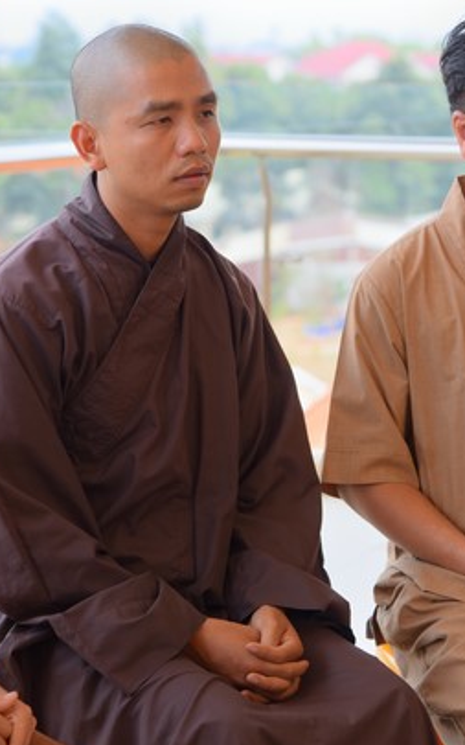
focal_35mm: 134
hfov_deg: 9.8
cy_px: 302
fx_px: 2718
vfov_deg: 15.6
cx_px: 317
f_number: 5
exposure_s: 1/125
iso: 100
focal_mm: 82
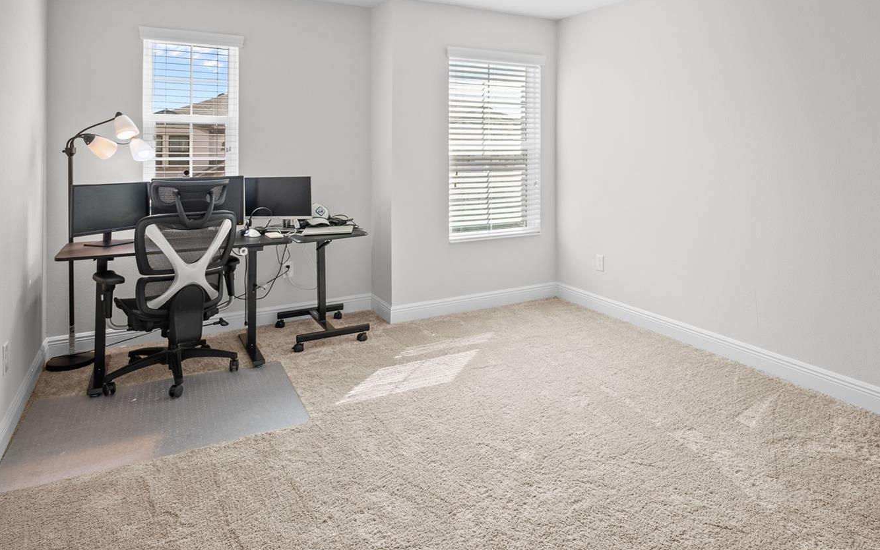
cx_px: 471
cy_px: 262
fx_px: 528
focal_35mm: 22
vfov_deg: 55.0
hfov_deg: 79.5
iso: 200
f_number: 3.5
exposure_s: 1/13
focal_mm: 12
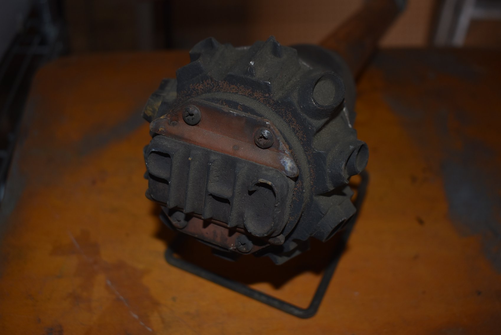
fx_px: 564
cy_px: 168
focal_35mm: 40
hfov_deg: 47.9
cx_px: 250
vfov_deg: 33.1
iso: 250
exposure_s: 1/60
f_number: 4
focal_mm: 27
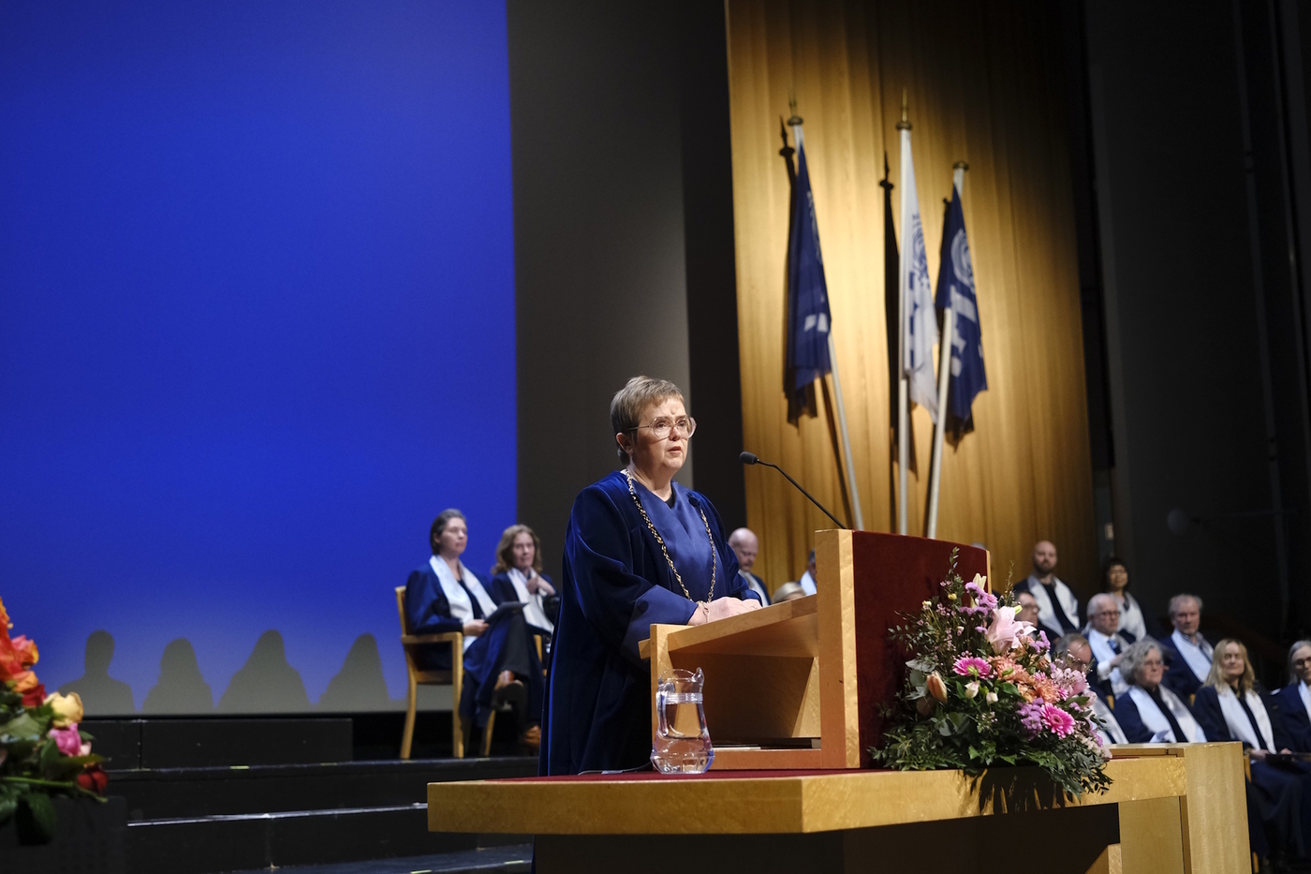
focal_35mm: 50
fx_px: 1820
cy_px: 437
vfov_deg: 27.0
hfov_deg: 39.6
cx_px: 656
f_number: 2
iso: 1600
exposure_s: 1/250
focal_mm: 33
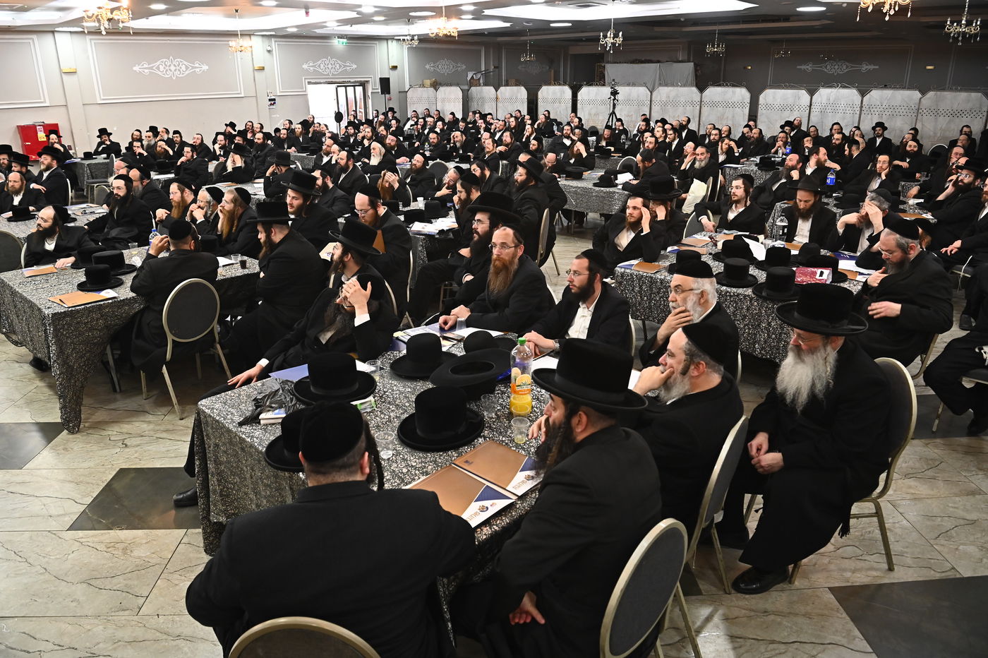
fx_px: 658
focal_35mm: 24
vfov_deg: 53.1
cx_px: 494
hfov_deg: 73.8
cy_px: 329
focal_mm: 24
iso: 2500
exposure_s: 1/100
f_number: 6.3
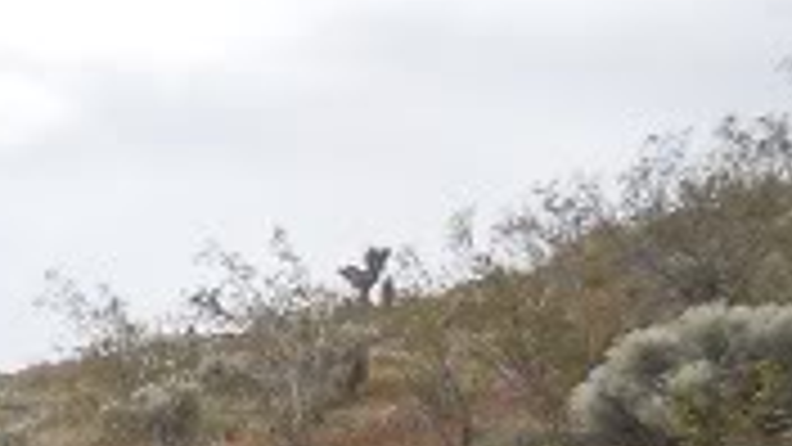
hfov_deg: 12.9
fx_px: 2814
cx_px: -999
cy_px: 1135
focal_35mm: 134
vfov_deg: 8.2
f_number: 3.2
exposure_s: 1/1000
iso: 80
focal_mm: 4.9
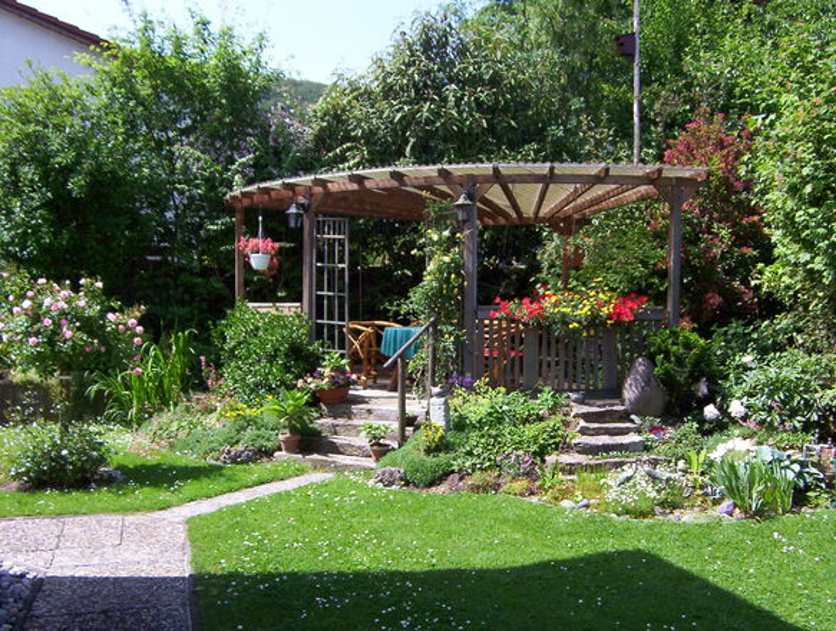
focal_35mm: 36
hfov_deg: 51.3
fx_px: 871
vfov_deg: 39.8
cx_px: 418
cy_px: 316
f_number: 2.76
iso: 100
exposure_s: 1/995
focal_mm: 5.54
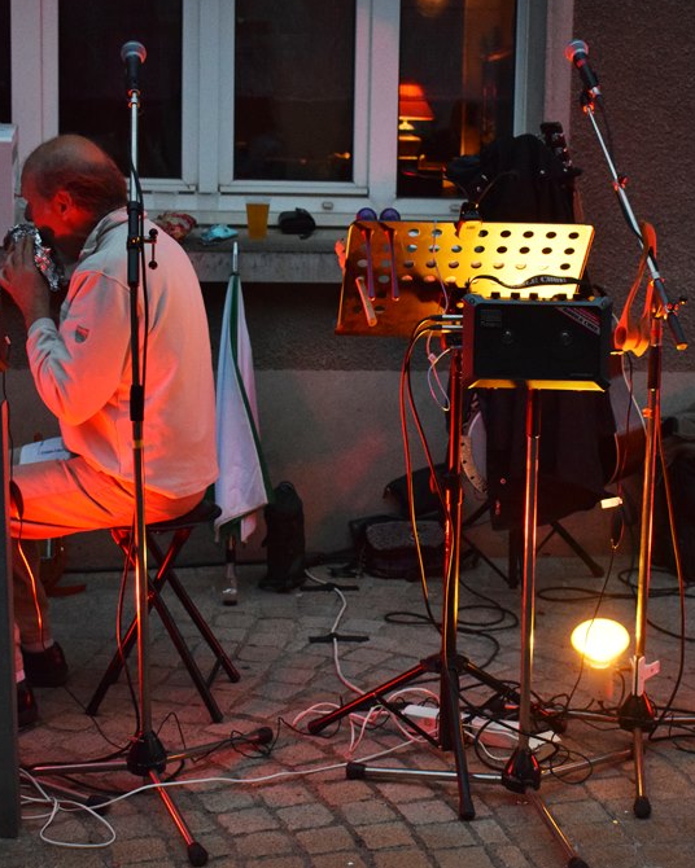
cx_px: 418
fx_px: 1715
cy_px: 428
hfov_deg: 22.9
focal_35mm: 67
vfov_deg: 28.4
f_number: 4.2
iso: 3200
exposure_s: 1/200
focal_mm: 31
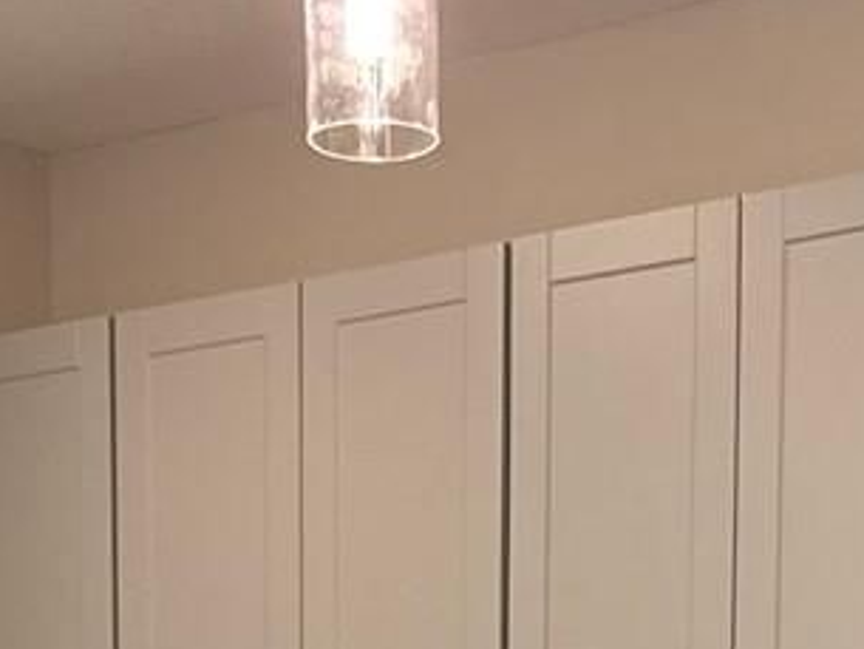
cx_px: 581
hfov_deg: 15.6
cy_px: 1281
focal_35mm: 126
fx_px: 3146
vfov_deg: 10.8
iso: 160
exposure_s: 1/120
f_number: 1.78
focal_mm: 6.76
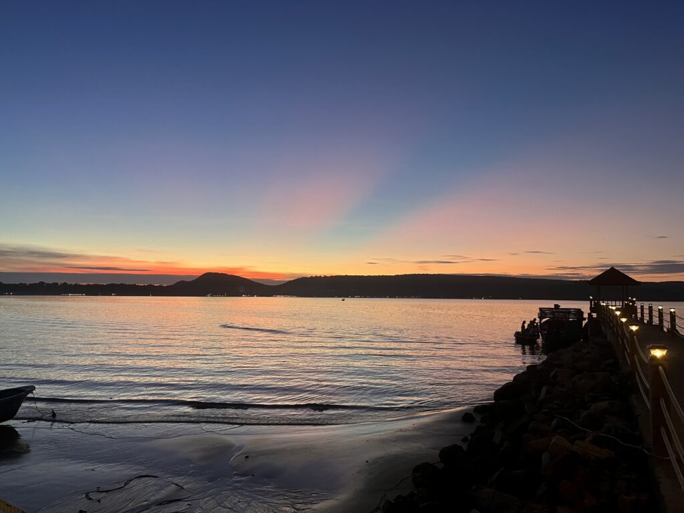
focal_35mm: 26
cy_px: 256
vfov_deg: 53.1
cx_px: 342
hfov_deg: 67.3
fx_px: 514
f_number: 1.6
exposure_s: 1/50
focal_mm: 5.1
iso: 200
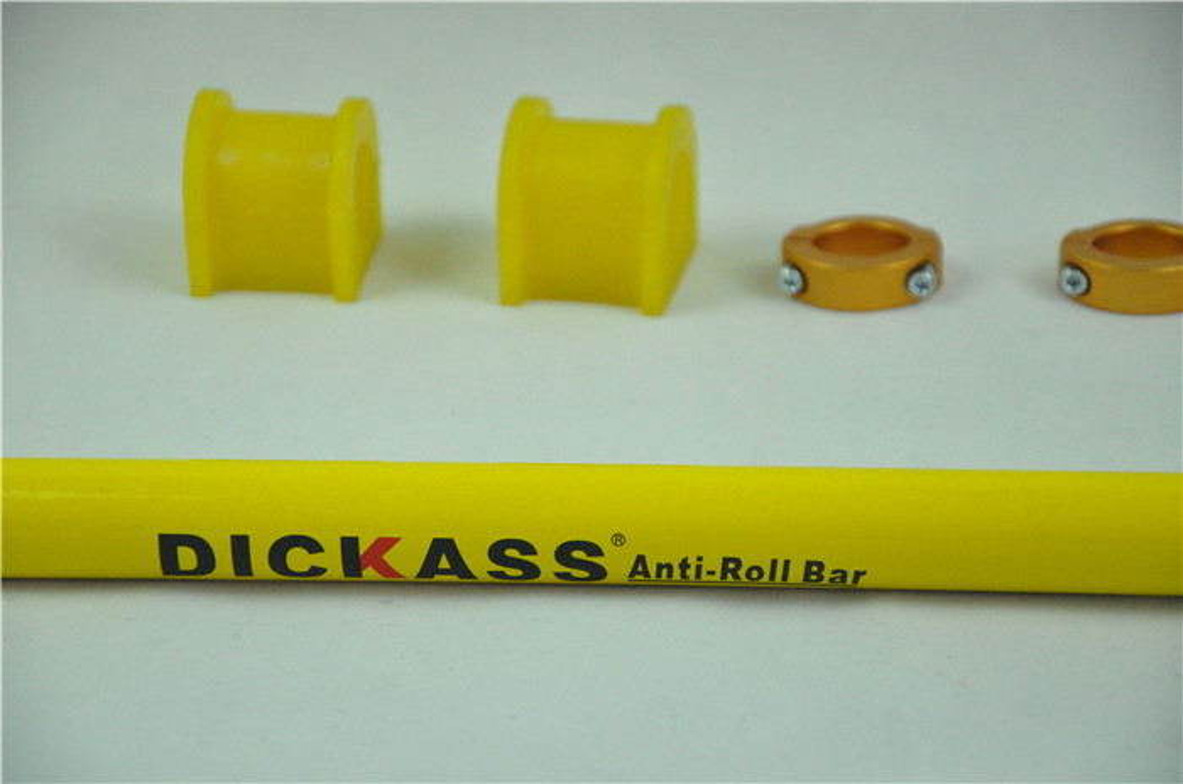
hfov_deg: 13.1
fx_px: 5166
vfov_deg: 8.7
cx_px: 592
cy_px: 392
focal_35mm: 158
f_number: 5.6
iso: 3200
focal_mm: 105
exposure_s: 1/800
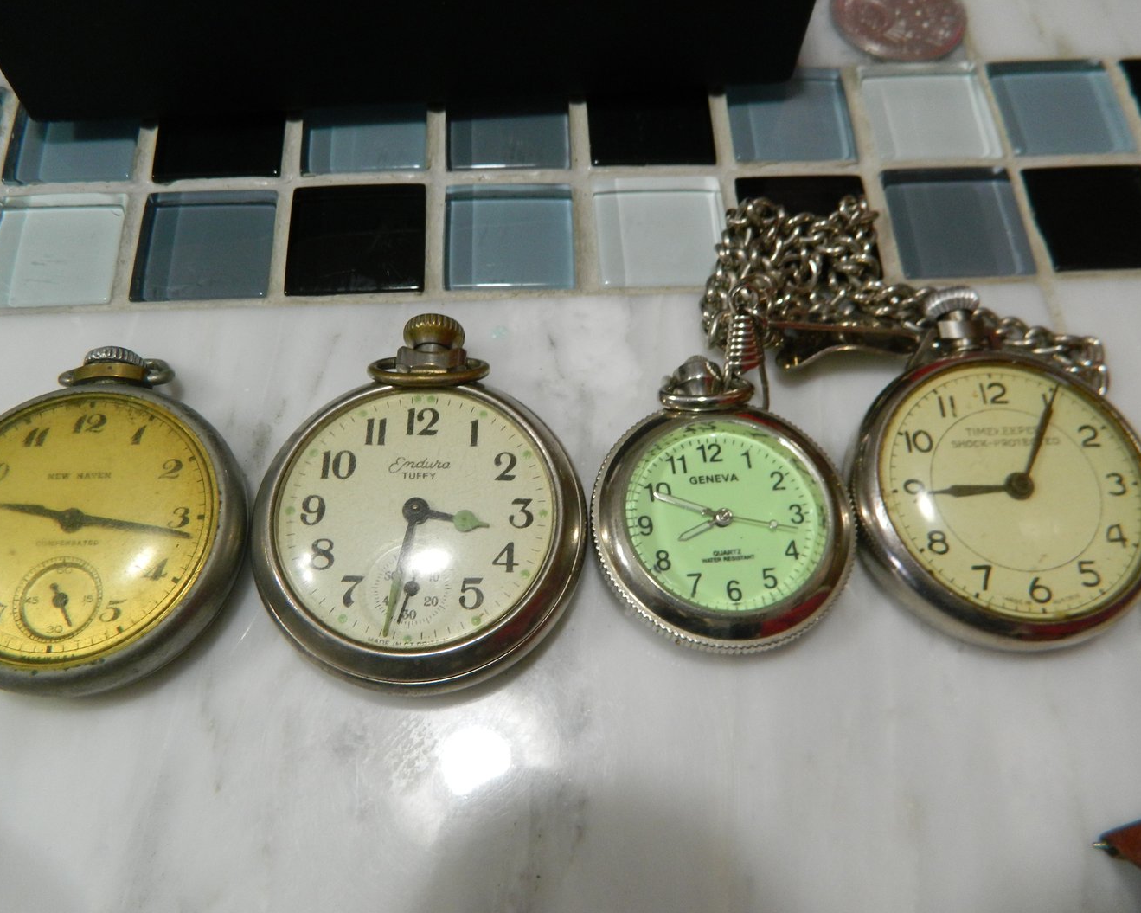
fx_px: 945
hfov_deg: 62.2
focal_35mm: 28
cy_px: 435
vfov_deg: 51.5
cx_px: 545
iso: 160
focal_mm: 4.5
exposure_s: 1/25
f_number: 3.1
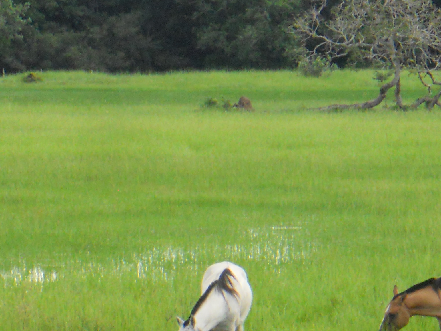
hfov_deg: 5.5
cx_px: 226
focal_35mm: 363
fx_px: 4624
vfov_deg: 4.1
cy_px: 330
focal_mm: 25
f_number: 6.6
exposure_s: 1/320
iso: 400
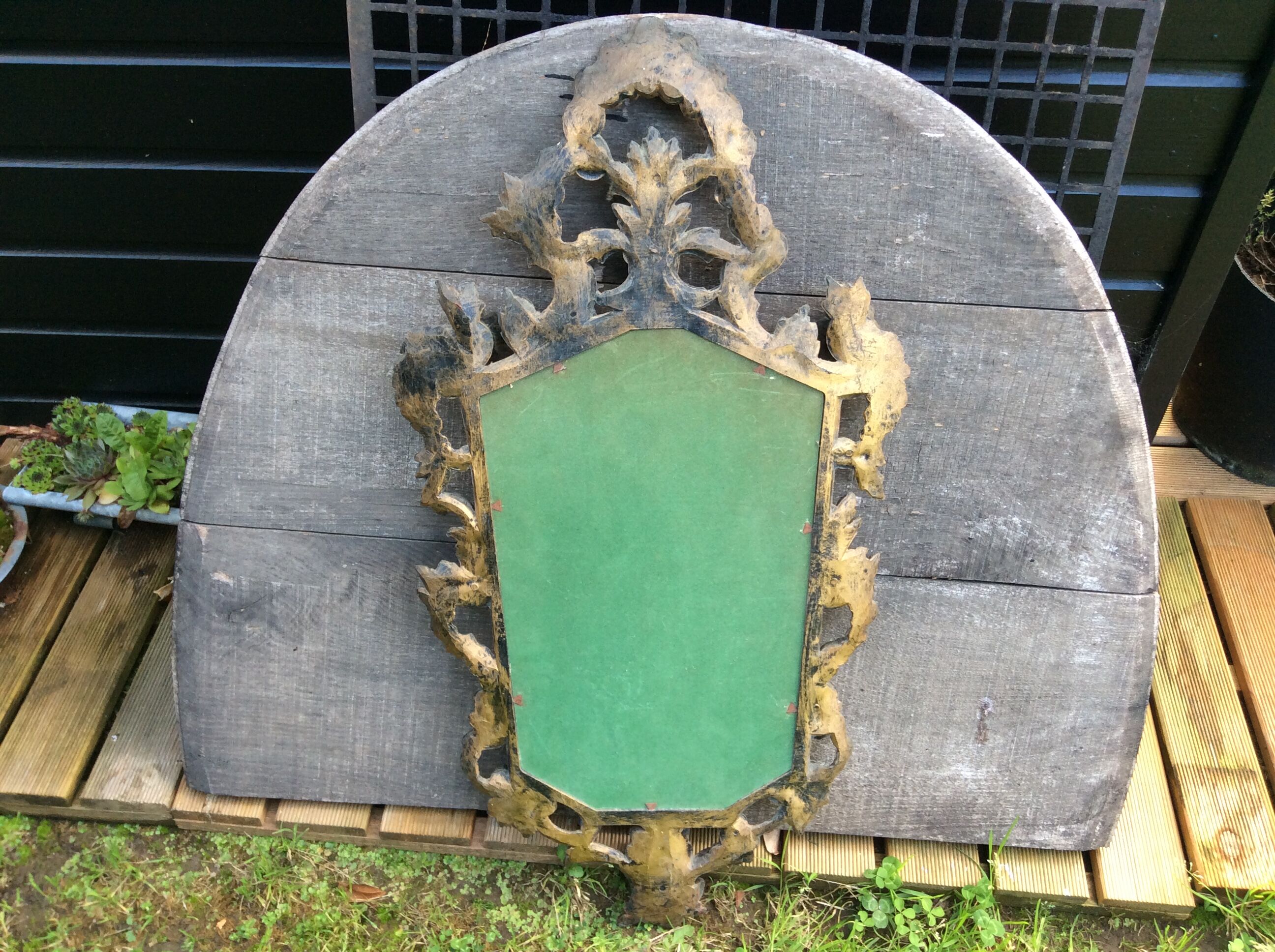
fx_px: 1177
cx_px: 638
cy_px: 476
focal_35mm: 32
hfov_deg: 56.9
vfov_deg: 44.1
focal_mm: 3.3
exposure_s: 1/50
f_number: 2.4
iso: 40
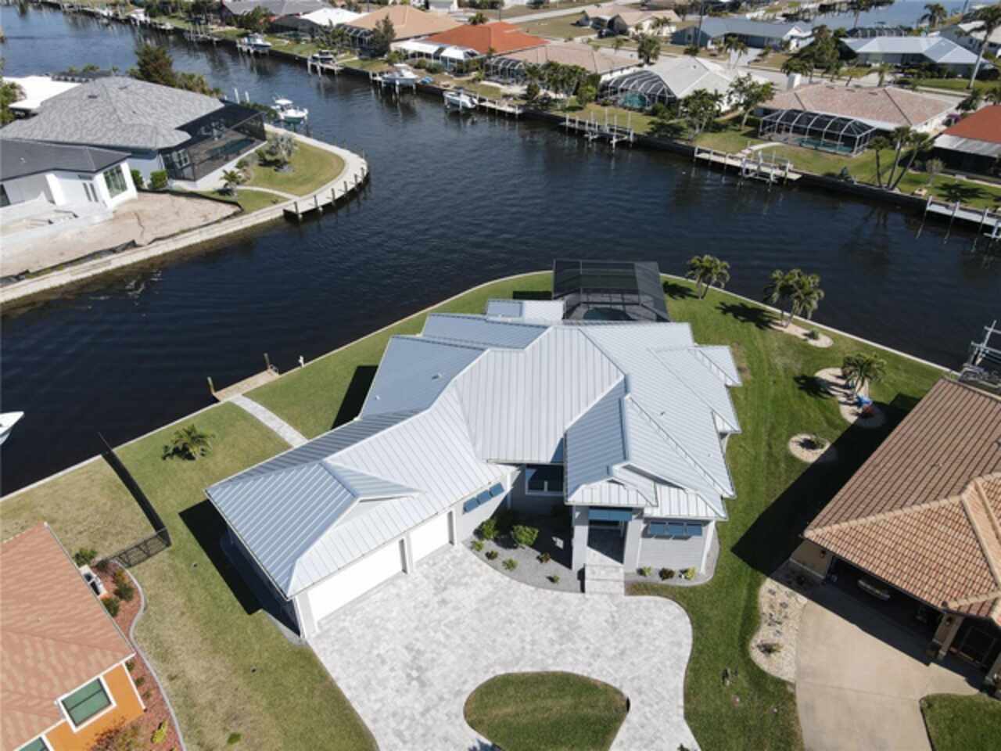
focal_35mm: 24
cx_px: 500
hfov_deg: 71.6
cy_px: 376
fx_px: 694
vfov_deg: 56.8
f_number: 2.8
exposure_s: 1/800
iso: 100
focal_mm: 4.5
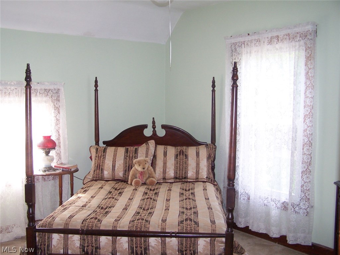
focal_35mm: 38
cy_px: 128
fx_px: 373
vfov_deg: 37.7
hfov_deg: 49.0
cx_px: 170
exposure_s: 1/60
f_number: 2.8
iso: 140
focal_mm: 6.3
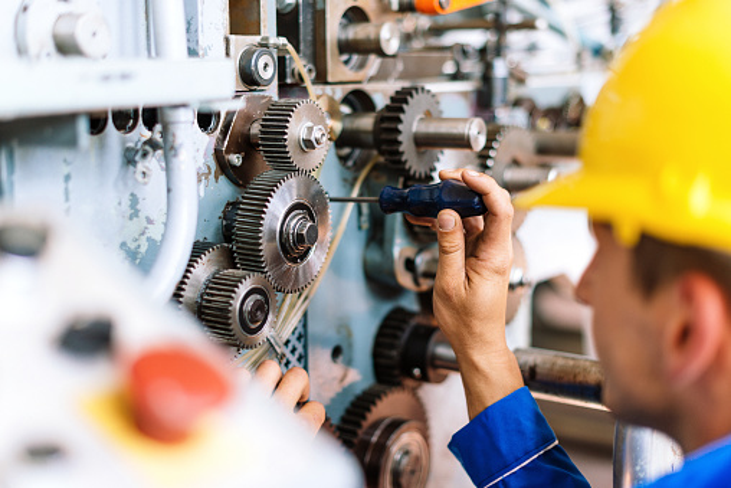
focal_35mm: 50
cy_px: 244
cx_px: 366
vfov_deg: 27.0
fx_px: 1016
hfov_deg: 39.6
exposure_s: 1/250
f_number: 2
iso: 200
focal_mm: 50
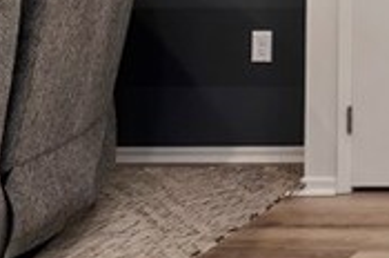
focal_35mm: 82
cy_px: -161
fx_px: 884
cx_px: 811
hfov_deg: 17.0
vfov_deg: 15.0
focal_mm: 14
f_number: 10
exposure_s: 1/8
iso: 500
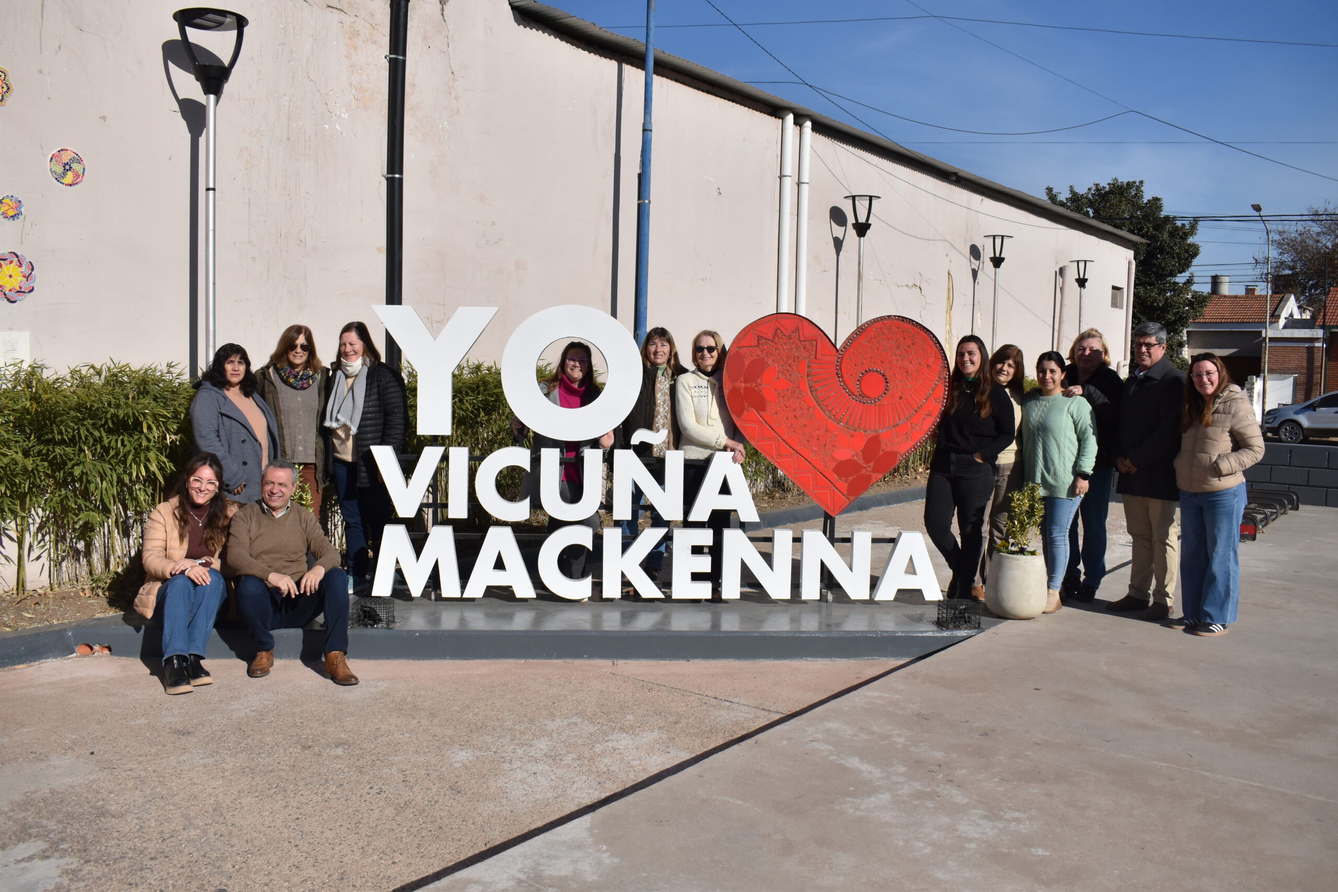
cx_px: 669
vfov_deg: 43.6
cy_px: 446
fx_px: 1115
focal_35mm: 30
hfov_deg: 61.9
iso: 400
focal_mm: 20
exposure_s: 1/4000
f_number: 5.6
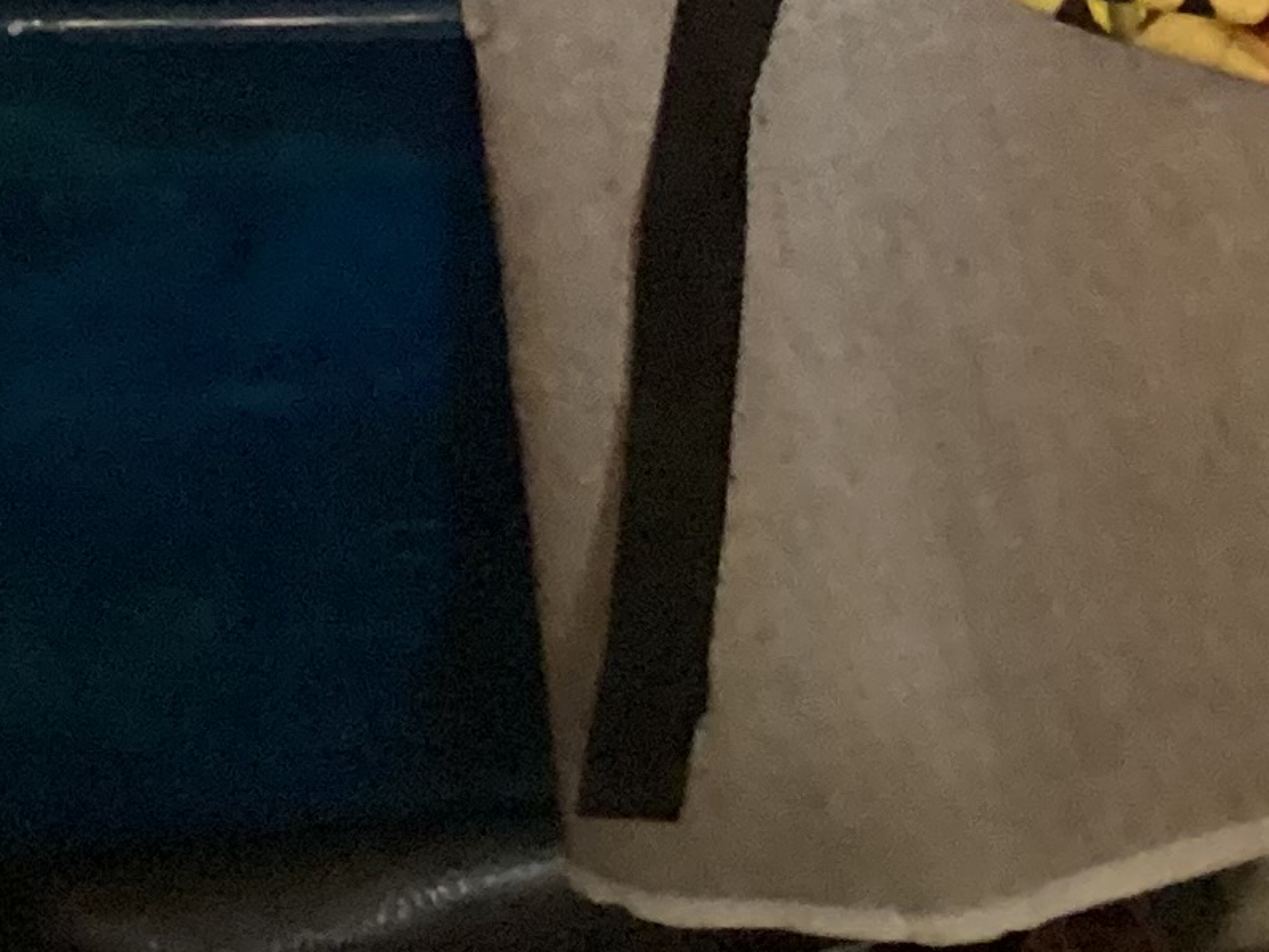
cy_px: -640
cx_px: 849
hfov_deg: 15.5
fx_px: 4656
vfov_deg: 11.1
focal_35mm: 127
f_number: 2.4
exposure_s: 1/24
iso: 800
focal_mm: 3.3
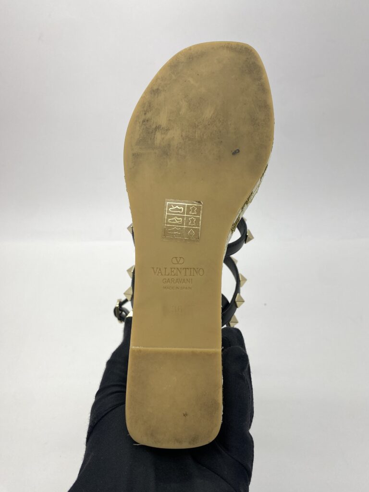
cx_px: 184
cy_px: 246
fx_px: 370
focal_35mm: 26
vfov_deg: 67.3
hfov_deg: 53.1
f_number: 1.8
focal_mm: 4.25
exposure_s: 1/165
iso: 32
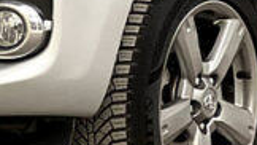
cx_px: 87
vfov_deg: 2.9
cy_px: -196
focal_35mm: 414
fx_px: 2820
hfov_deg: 5.2
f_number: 2.8
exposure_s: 1/121
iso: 200
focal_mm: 9
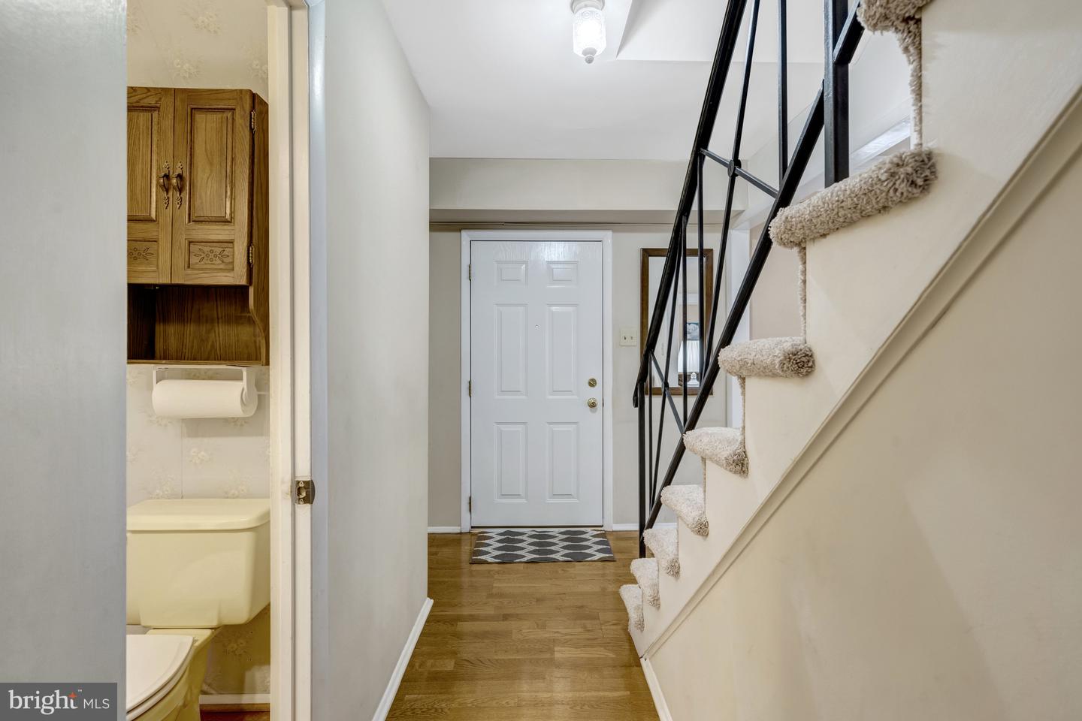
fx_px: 481
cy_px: 360
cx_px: 541
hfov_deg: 96.7
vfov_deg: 73.7
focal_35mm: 16
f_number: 8
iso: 1250
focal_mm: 16
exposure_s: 1/10
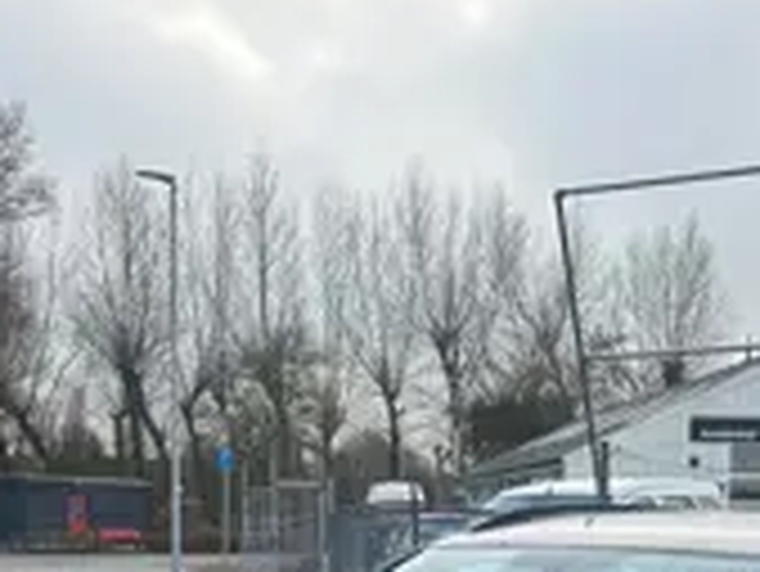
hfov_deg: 28.4
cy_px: 658
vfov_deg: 20.5
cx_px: 495
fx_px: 1494
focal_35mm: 68
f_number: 1.78
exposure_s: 1/756
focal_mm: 6.86
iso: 80
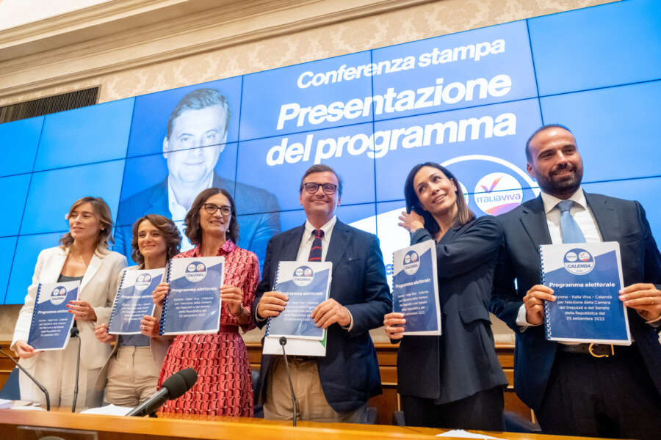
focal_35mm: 21
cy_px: 220
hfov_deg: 81.2
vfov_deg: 59.5
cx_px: 330
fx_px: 386
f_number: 4
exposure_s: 1/450
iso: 5000
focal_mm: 14
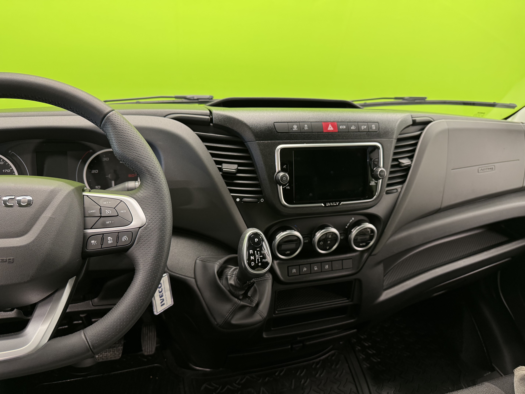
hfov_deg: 71.6
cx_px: 262
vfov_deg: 56.8
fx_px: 364
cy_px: 197
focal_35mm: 24
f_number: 1.78
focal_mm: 6.76
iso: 320
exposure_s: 1/50
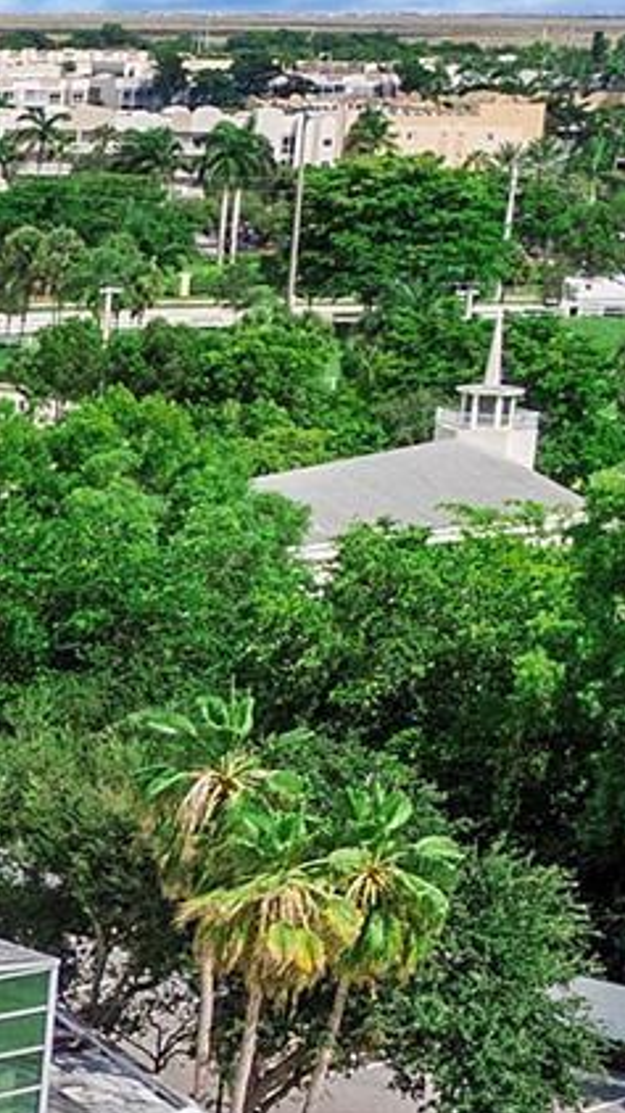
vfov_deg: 16.6
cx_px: -976
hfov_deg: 8.5
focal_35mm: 128
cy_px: 936
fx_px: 3776
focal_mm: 5.33
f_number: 3.1
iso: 110
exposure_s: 1/2500
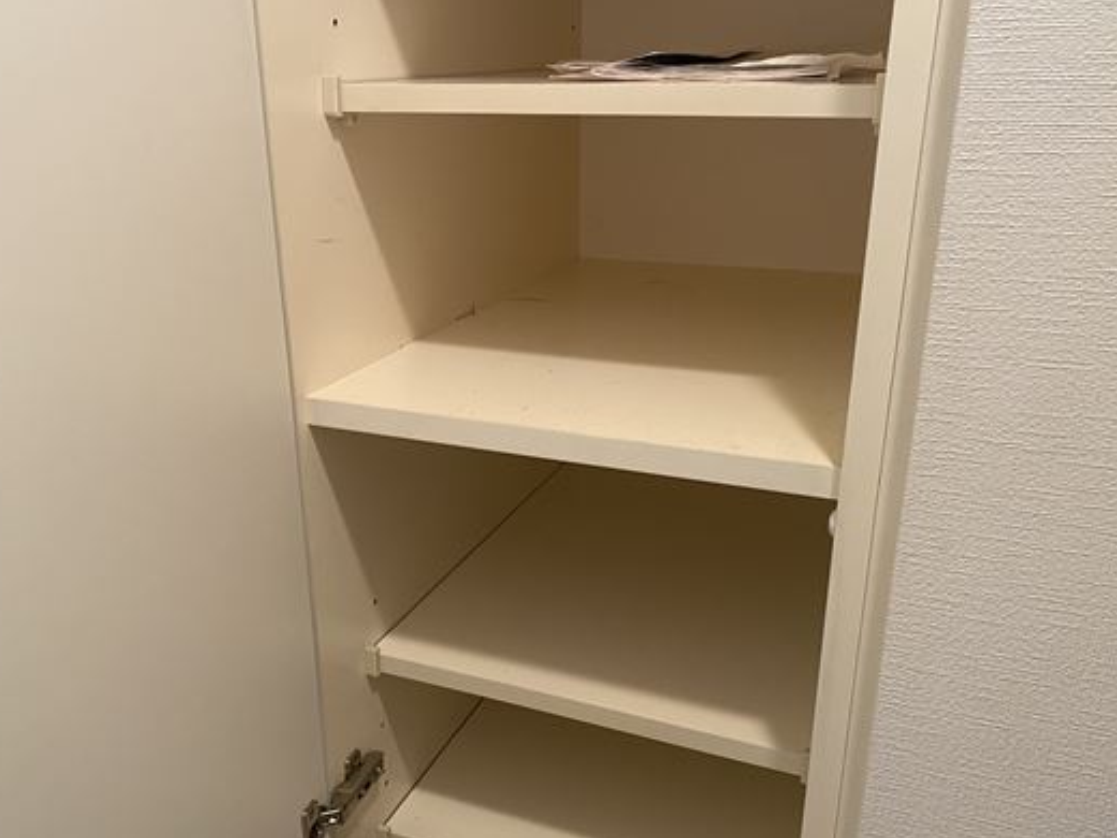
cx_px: 518
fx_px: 1033
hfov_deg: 56.8
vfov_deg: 44.1
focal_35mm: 32
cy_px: 473
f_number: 1.8
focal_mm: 4.25
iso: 125
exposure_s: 1/50
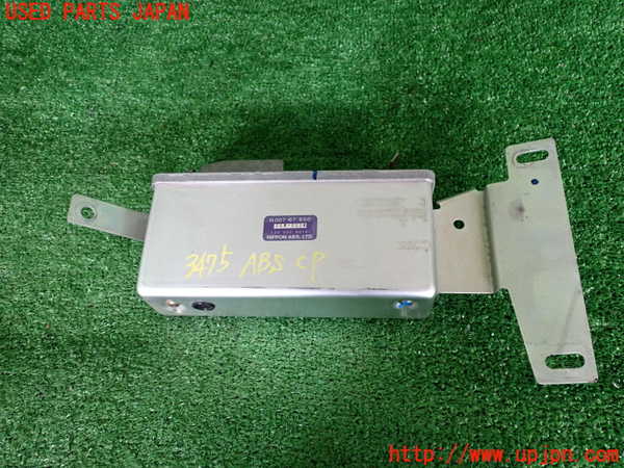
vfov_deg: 46.8
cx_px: 312
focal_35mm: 30
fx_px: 541
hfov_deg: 60.0
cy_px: 234
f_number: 2.3
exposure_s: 1/30
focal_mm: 5.4
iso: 640
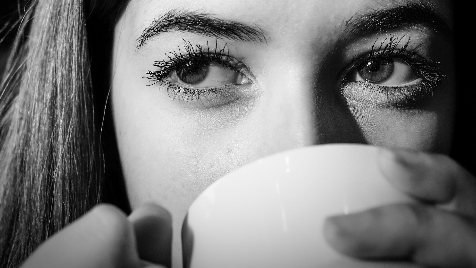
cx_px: 222
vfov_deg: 15.0
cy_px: 71
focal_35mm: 80
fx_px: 1010
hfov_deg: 26.5
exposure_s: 1/100
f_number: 3.5
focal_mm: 30
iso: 200
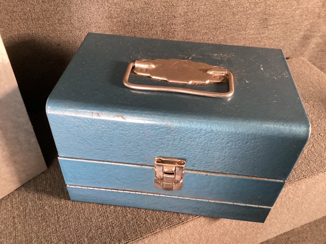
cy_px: 122
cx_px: 163
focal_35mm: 31
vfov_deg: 45.4
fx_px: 292
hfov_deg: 58.3
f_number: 2.4
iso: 320
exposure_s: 1/60
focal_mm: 3.3
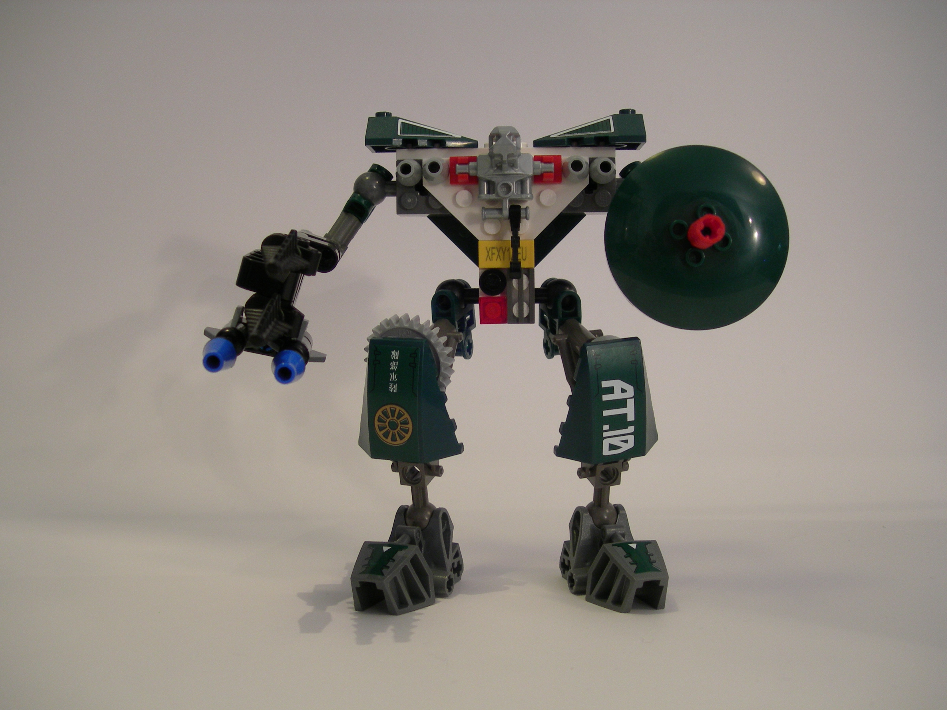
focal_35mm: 38
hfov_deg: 49.0
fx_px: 1040
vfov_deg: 37.7
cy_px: 355
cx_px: 474
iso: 109
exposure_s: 1/3.7
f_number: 2.8
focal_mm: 7.8
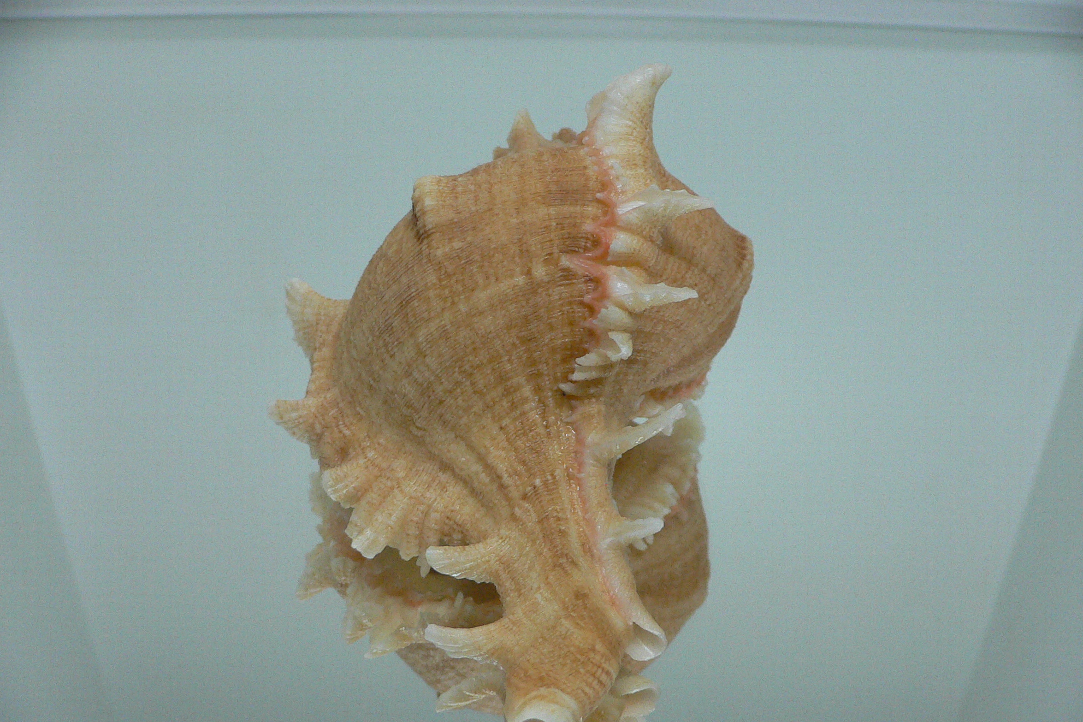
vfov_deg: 35.9
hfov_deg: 51.9
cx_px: 545
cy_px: 403
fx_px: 1113
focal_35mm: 37
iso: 200
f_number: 2.8
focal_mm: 4.6
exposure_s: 1/60
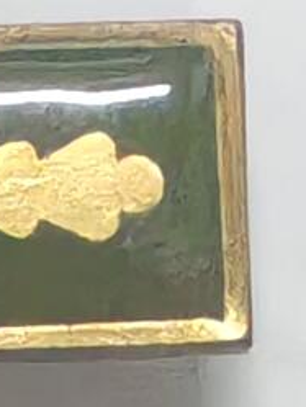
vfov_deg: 2.6
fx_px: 8856
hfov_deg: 2.0
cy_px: 814
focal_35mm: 752
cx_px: -278
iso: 1250
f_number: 1.95
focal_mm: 5.52
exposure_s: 1/33
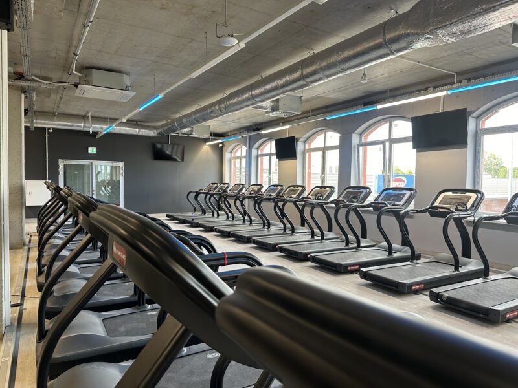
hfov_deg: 71.6
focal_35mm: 24
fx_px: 359
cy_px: 194
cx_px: 259
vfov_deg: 56.8
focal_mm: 6.86
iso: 125
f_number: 1.78
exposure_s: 1/121
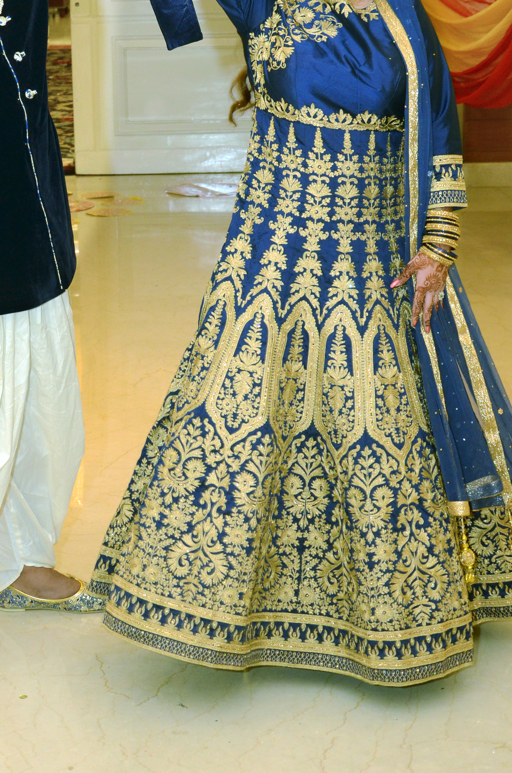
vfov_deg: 25.2
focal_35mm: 80
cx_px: 138
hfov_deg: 16.9
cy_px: 232
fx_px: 1714
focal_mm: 34
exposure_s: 1/100
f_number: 5.6
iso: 1000
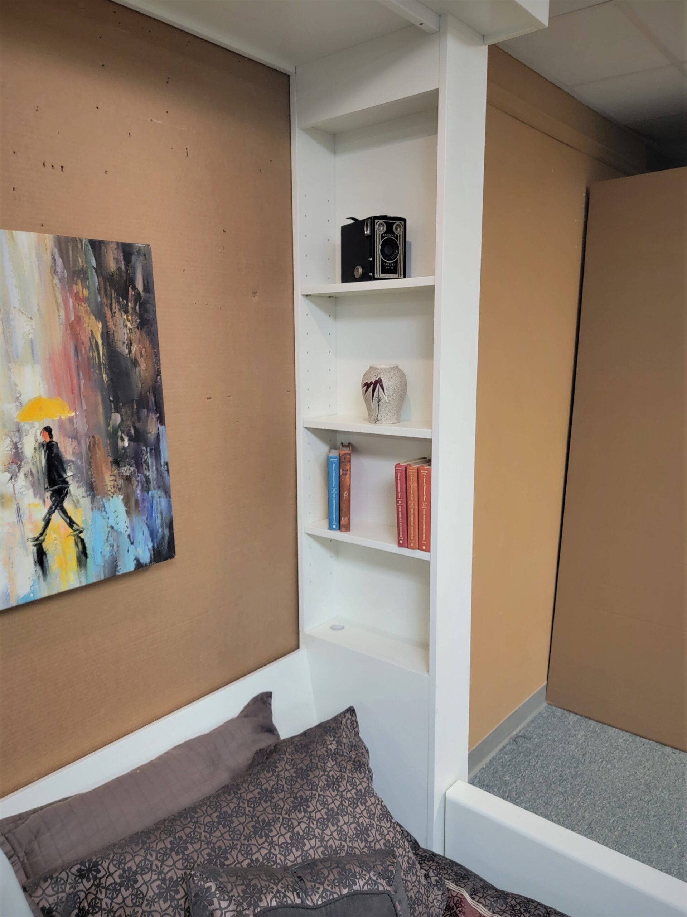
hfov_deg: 56.8
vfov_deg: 71.6
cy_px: 458
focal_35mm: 24
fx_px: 635
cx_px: 344
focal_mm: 6.7
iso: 320
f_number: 1.8
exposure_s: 1/40
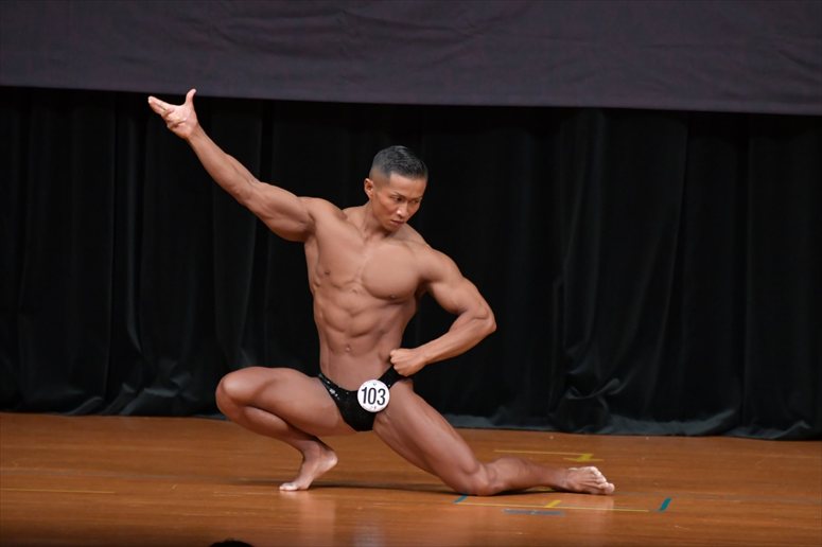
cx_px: 411
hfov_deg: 6.0
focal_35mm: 345
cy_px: 274
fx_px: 7874
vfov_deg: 4.0
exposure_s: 1/400
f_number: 5.6
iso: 4000
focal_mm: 230
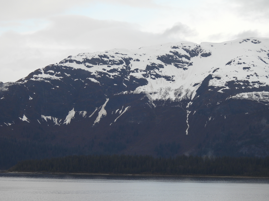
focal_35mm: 185
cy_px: 100
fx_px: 1438
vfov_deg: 8.0
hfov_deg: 10.7
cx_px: 134
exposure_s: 1/320
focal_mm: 33
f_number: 4.5
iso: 100
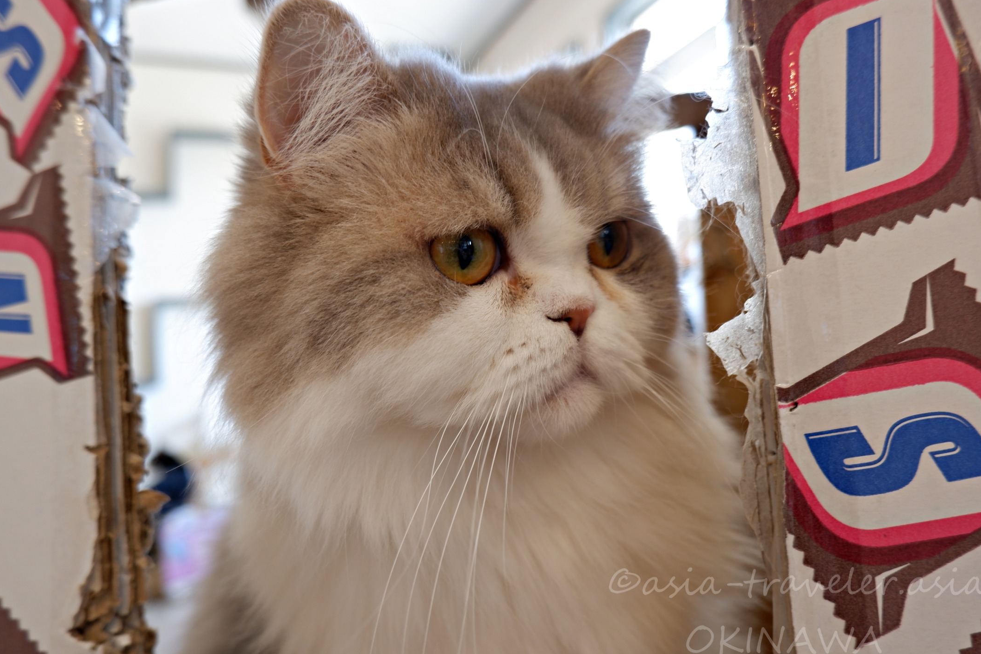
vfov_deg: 44.9
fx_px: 790
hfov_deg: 63.6
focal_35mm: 29
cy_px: 302
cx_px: 524
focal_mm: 16.6
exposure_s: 1/25
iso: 200
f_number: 3.6
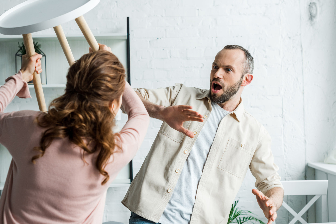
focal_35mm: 62
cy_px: 92
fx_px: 579
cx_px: 153
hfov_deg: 32.4
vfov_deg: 21.9
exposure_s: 1/160
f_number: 4
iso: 250
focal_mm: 50
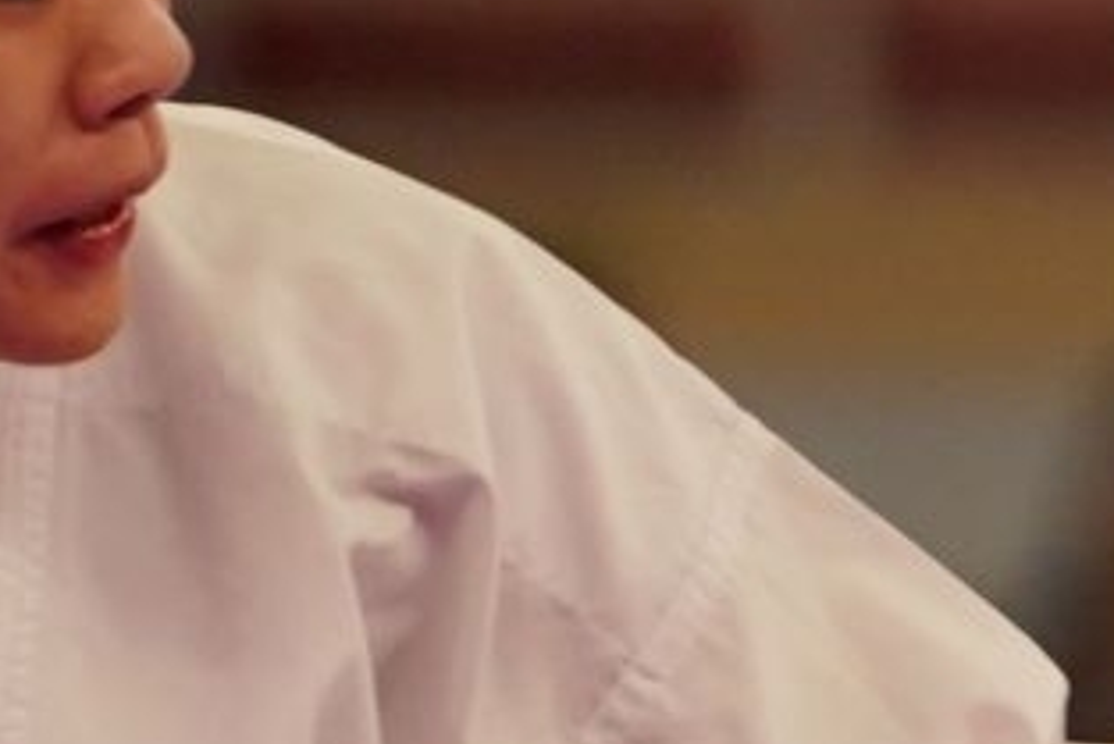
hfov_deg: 1.4
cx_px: 1748
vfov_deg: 0.9
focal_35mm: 1450
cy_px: 1338
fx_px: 44888
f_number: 2.8
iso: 1250
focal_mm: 168
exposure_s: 1/1000
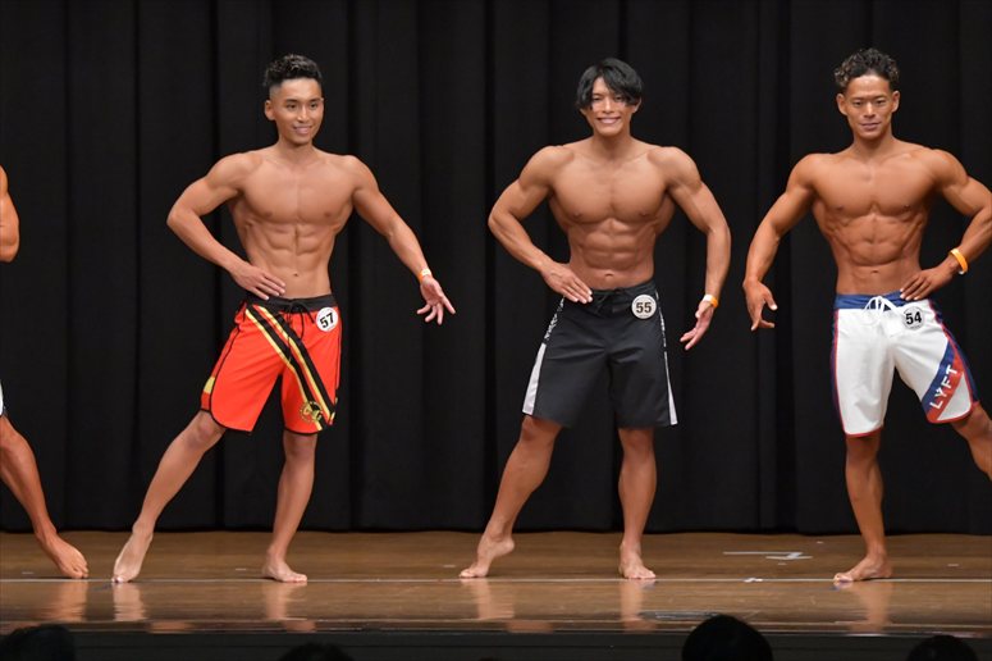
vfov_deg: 6.1
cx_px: 496
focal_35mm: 225
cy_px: 330
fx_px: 6197
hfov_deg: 9.2
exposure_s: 1/400
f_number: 5.6
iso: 6400
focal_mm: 150
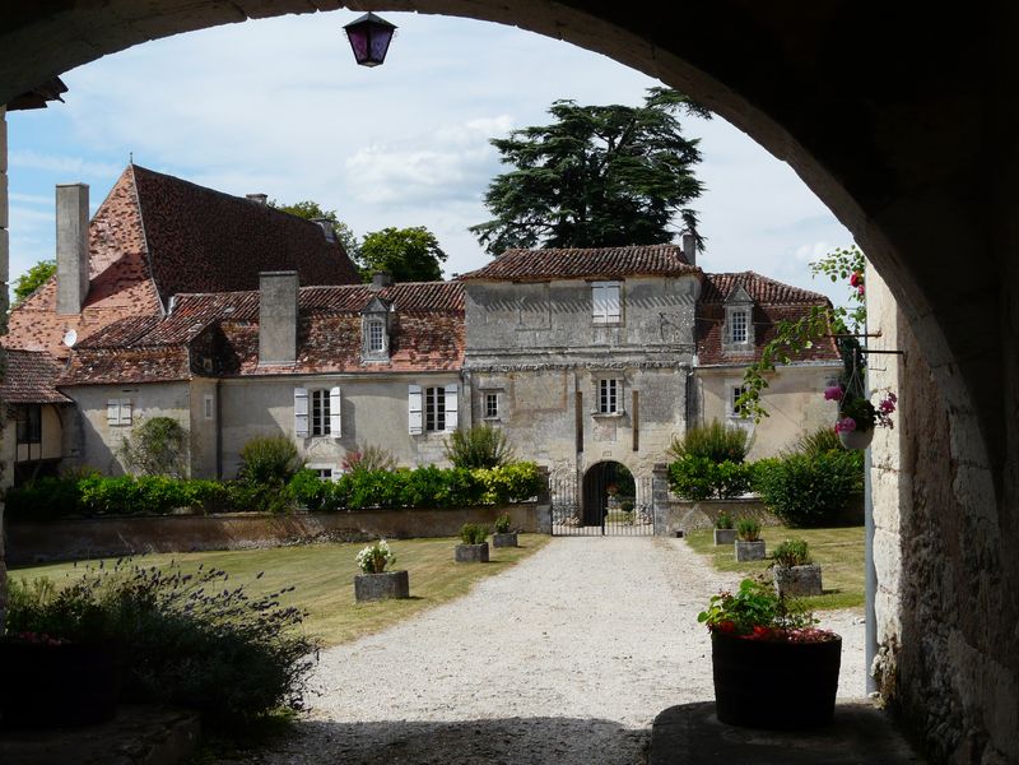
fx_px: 1560
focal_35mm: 53
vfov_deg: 27.5
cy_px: 382
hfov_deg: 36.2
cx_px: 510
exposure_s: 1/500
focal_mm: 8.8
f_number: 6.3
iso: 100
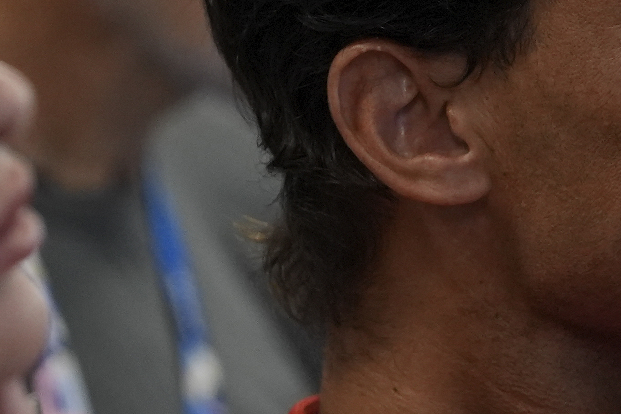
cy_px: 121
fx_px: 8968
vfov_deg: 2.6
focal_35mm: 520
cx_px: 690
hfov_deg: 4.0
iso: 2000
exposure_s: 1/125
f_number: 3.5
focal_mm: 200
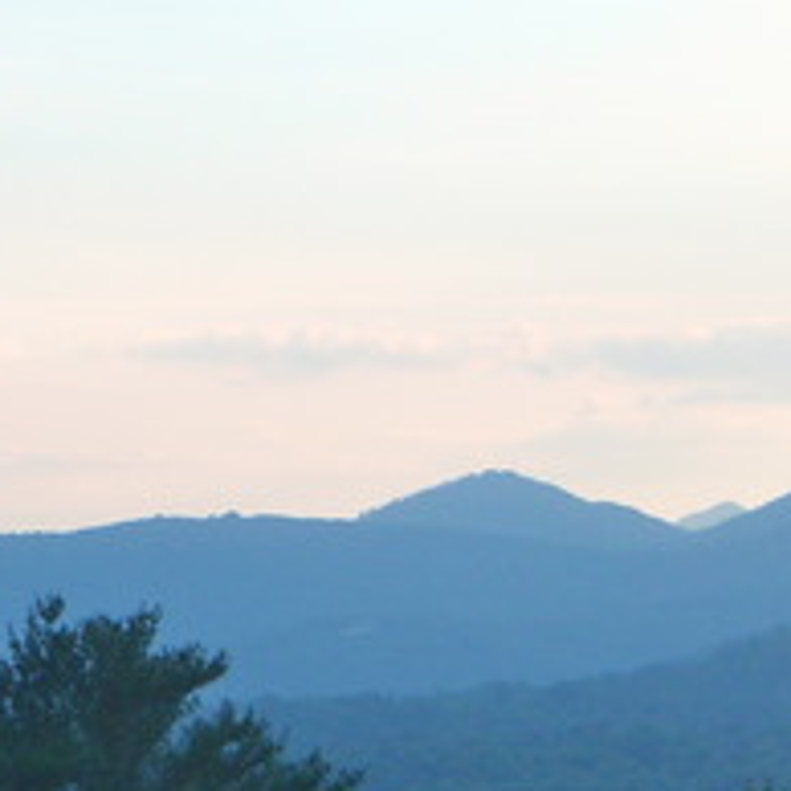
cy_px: 811
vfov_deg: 5.9
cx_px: 1186
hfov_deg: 5.8
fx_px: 7678
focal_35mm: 297
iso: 100
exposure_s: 1/100
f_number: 5.1
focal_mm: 18.2
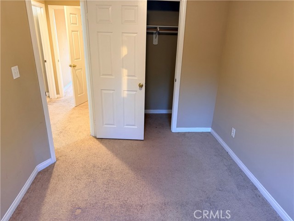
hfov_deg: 71.6
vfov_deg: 56.8
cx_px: 147
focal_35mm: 24
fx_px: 204
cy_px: 110
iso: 320
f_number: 1.78
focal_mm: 6.76
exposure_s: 1/60
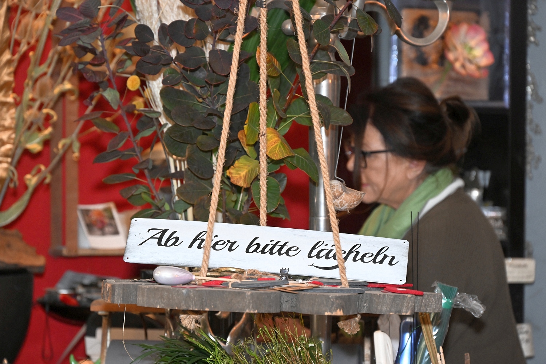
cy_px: 182
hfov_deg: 14.7
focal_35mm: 140
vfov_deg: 9.8
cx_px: 273
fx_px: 2122
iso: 2000
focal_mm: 140
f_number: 6.3
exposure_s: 1/80
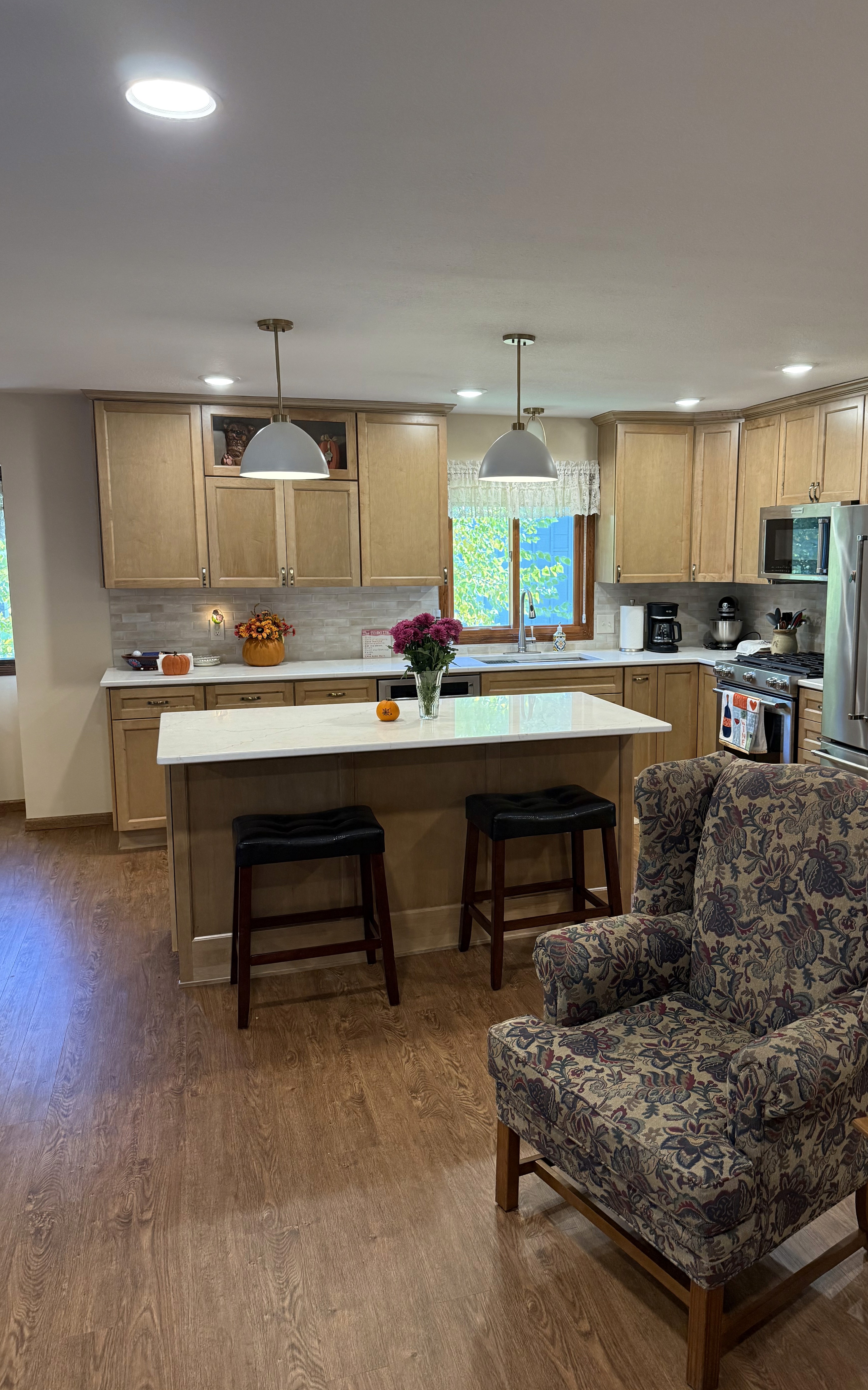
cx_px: 506
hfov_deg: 47.4
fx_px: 984
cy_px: 690
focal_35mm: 26
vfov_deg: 70.4
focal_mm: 6.76
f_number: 1.78
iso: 320
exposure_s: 1/120
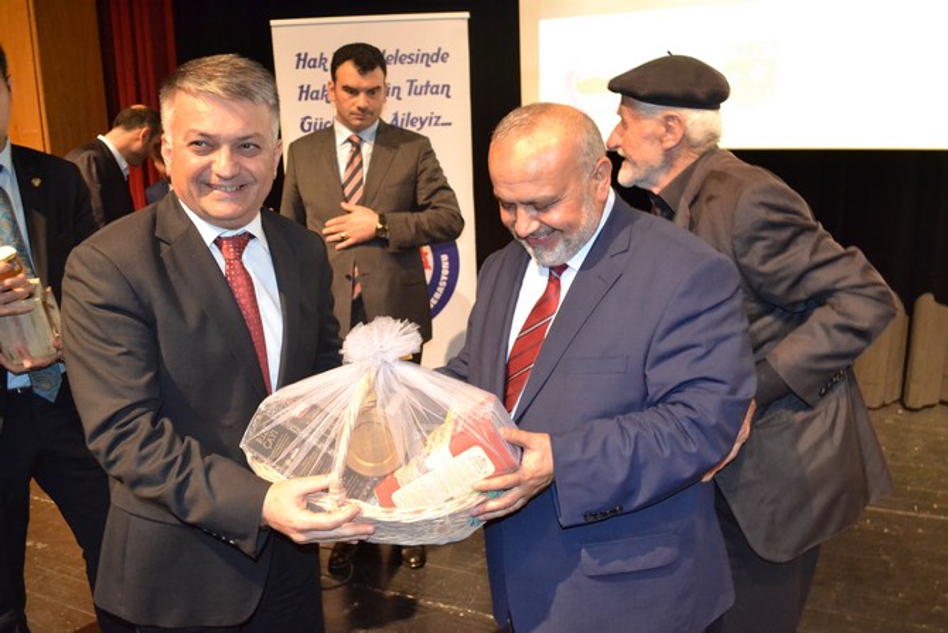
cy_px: 316
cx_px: 474
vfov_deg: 48.0
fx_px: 711
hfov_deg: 67.4
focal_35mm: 27
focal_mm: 18
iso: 3200
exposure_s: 1/60
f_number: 3.5
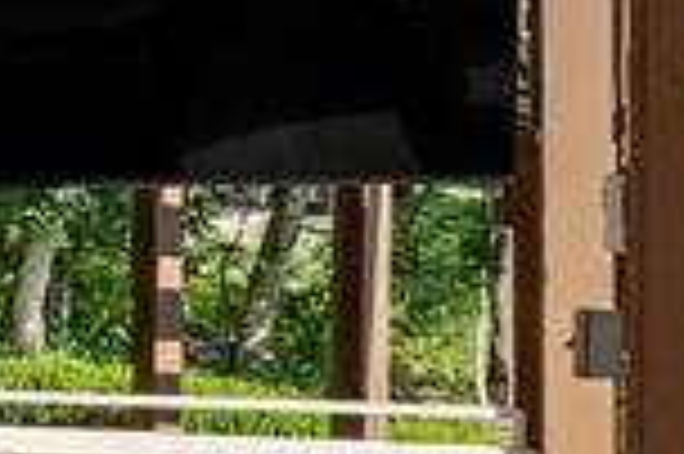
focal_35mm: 108
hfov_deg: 12.3
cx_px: -1192
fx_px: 2050
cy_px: 301
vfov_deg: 12.6
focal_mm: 8
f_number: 4
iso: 400
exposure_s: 1/2000
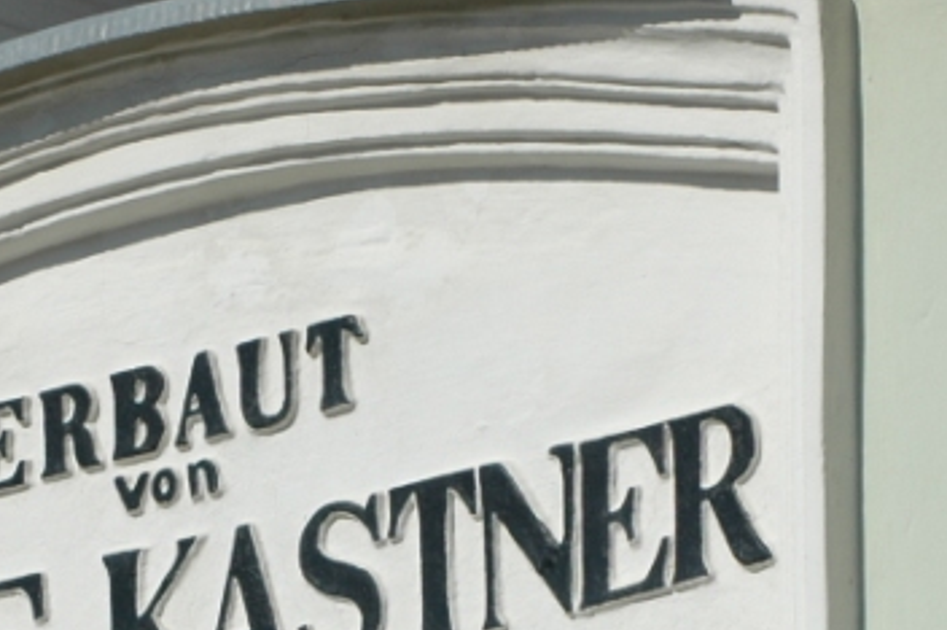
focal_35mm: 436
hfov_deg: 4.7
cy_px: 571
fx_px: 11458
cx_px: 221
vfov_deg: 3.1
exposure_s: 1/1250
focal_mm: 100
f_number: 9
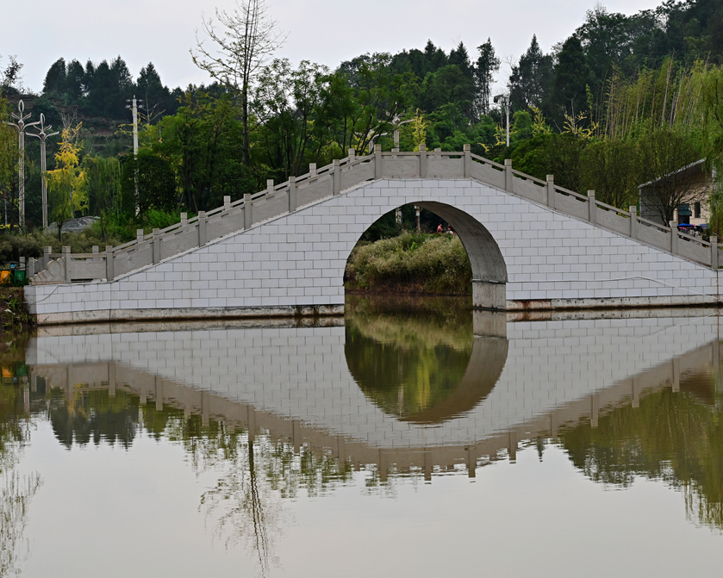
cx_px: 414
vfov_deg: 16.4
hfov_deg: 20.4
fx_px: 2011
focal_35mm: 94
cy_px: 285
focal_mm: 70
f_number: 8
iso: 560
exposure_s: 1/320
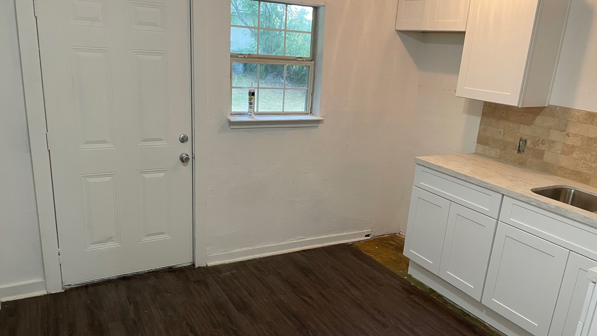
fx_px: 459
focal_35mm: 29
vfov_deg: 40.1
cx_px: 297
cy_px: 189
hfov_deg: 66.1
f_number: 1.6
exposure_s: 1/60
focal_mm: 4.2
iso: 250
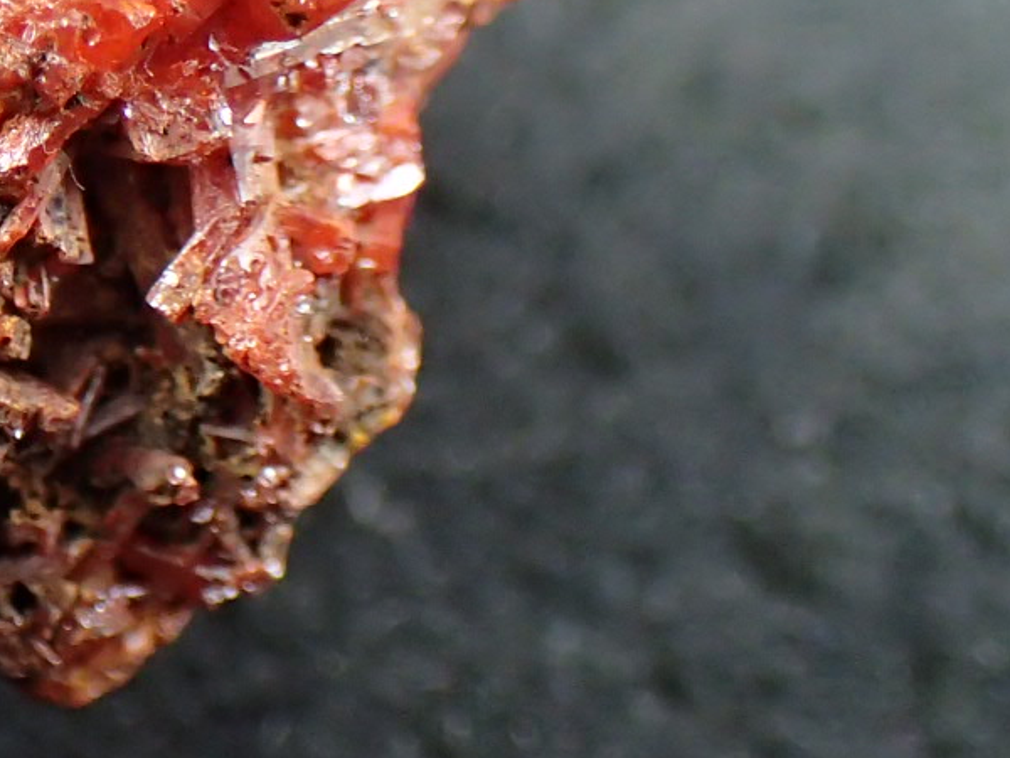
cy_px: 19
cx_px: -465
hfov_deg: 14.5
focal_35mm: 128
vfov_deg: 11.5
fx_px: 3735
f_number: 2.8
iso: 400
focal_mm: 7.34
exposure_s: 1/160
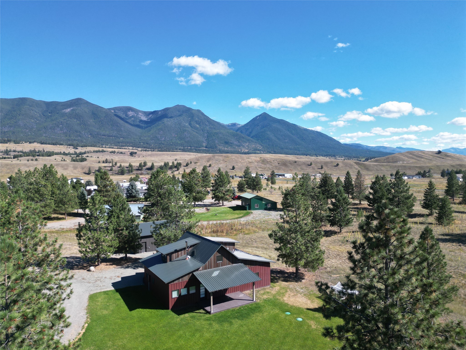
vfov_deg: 56.8
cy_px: 175
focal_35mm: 24
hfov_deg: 71.6
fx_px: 323
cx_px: 233
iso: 120
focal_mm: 6.72
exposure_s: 1/2000
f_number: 1.7
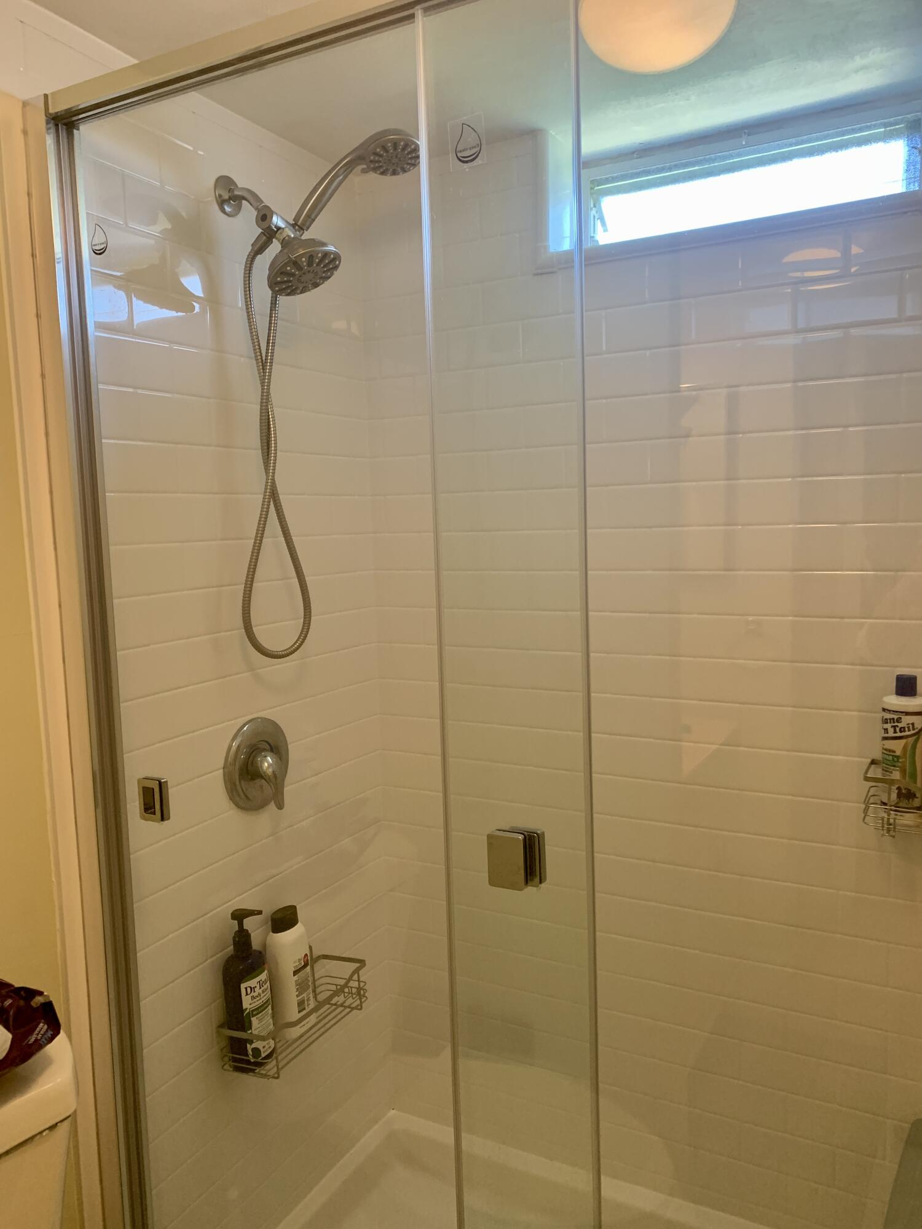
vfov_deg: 67.3
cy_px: 614
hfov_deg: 53.1
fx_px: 923
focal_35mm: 26
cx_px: 461
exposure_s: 1/60
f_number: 1.8
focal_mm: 4.25
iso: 125
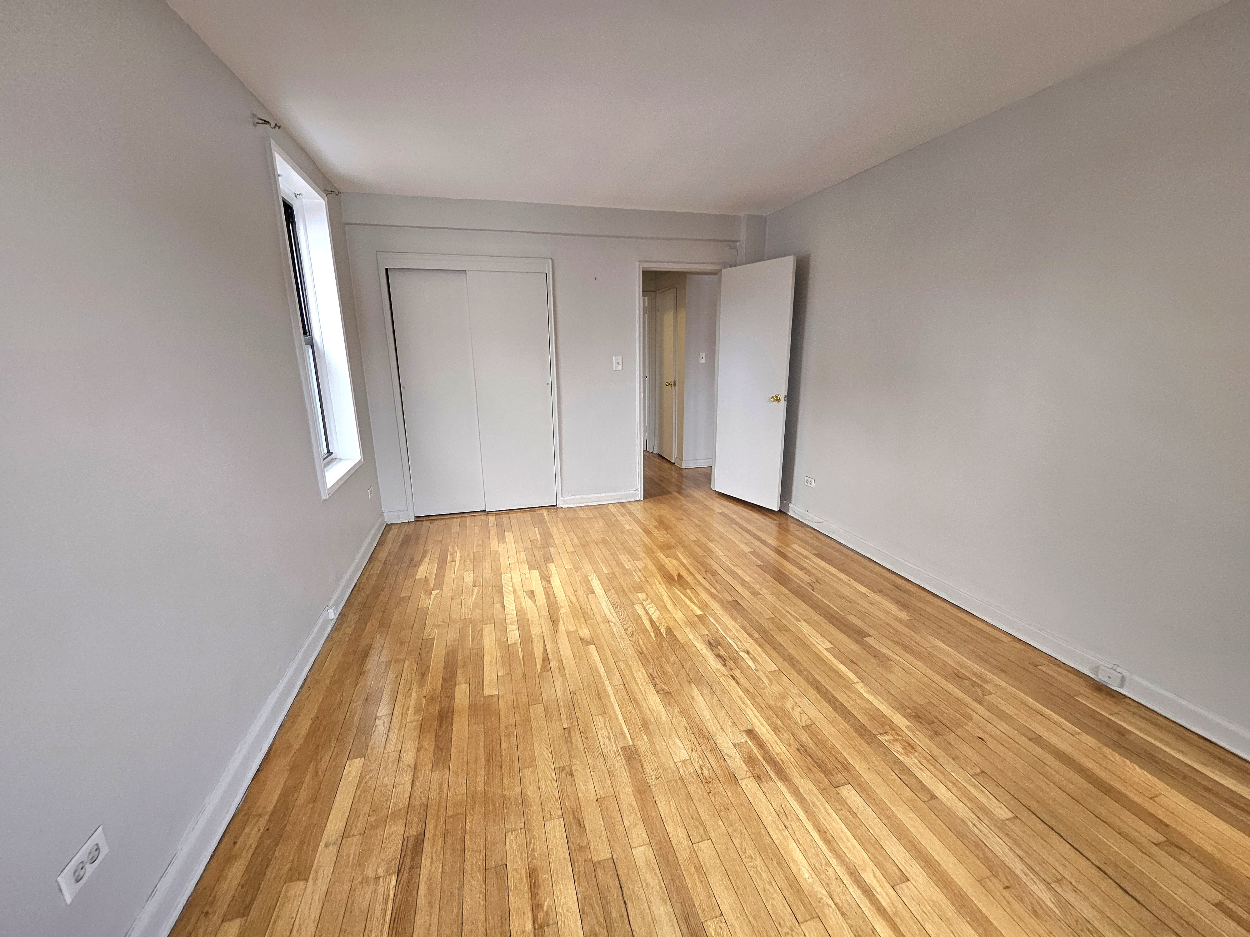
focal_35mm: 13
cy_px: 468
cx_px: 625
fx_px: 469
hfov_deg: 106.2
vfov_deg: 89.9
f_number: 2.2
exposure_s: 1/60.2
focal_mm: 1.7
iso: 100
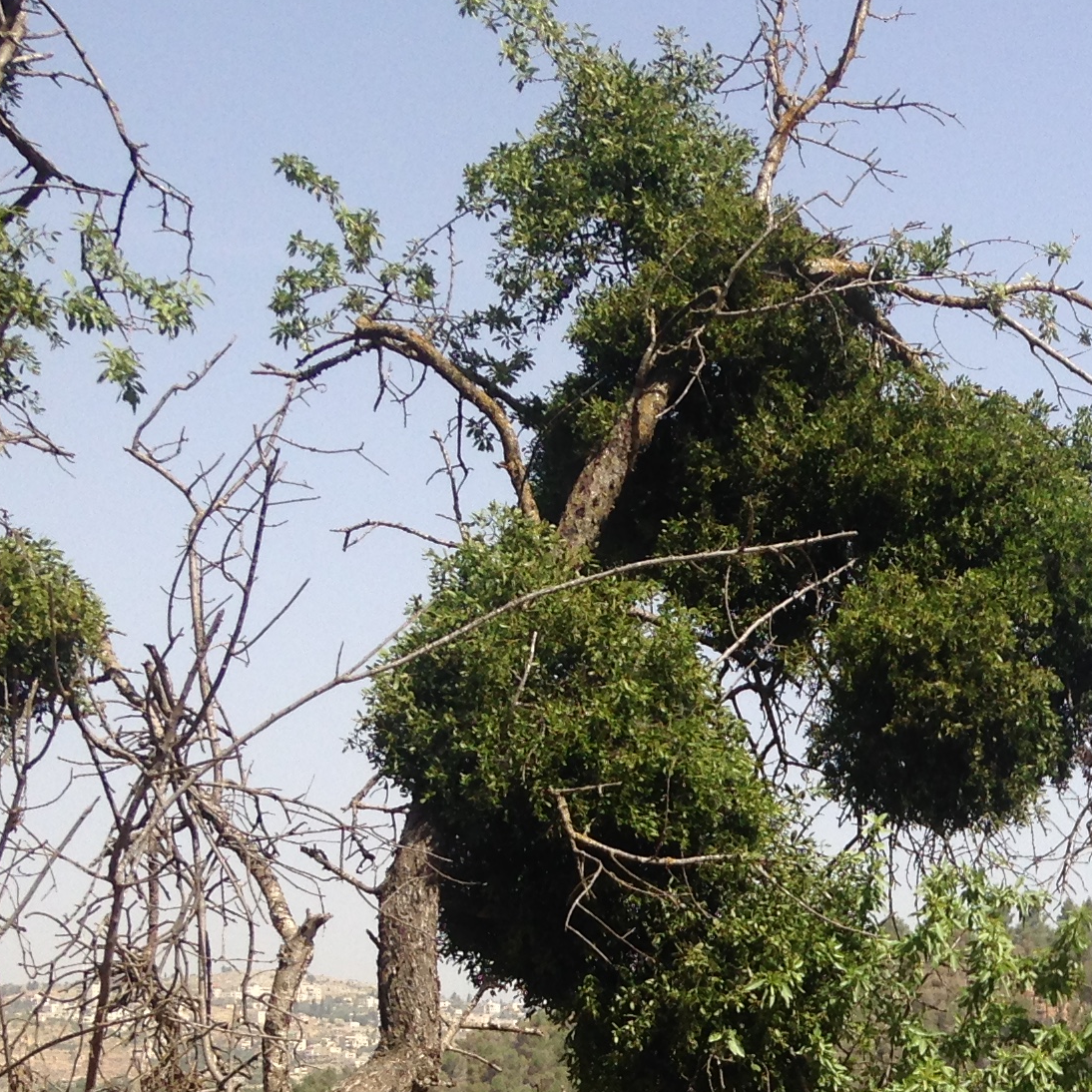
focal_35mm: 87
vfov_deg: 19.2
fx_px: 3105
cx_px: 1275
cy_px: 1177
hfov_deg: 19.0
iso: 50
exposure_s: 1/1550
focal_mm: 4.12
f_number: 2.4
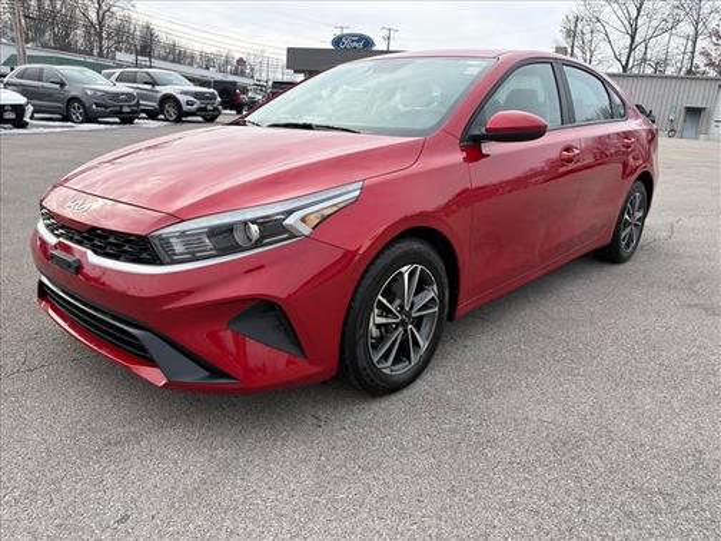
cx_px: 360
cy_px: 270
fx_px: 542
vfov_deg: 53.1
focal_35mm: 26
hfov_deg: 67.3
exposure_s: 1/1287
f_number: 1.6
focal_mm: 5.96
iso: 50
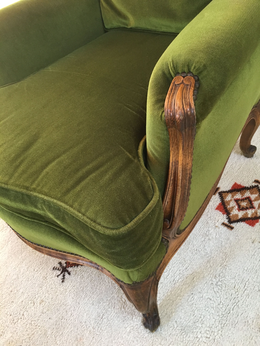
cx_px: 130
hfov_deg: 48.2
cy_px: 173
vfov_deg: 61.7
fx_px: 290
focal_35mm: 29
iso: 160
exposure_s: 1/33
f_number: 2.2
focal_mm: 4.15
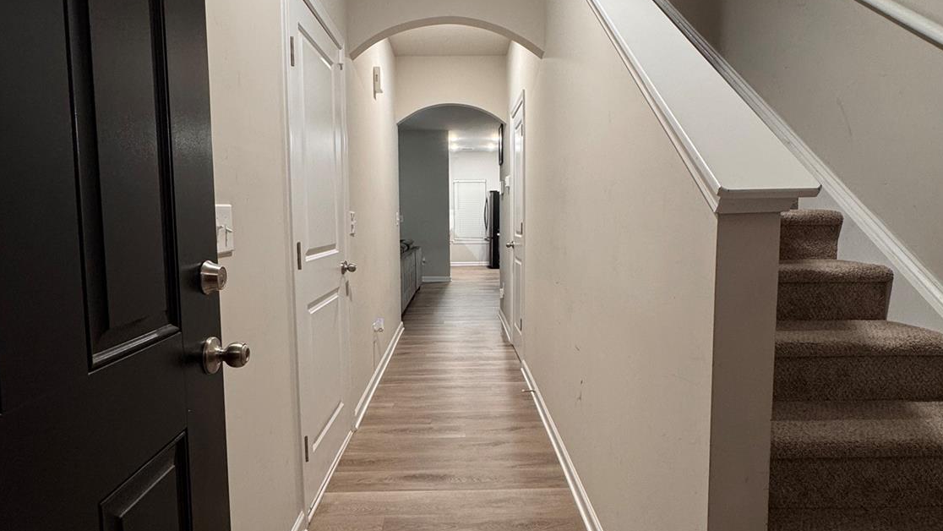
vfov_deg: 53.6
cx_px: 466
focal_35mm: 21
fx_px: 525
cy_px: 260
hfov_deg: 83.8
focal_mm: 2.22
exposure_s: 1/60
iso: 200
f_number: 2.2
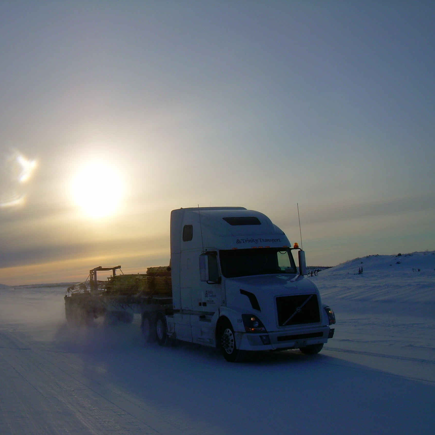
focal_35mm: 45
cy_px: 218
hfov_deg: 37.2
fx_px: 640
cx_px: 154
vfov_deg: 37.6
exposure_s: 1/1297
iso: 50
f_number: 4.6
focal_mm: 6.3
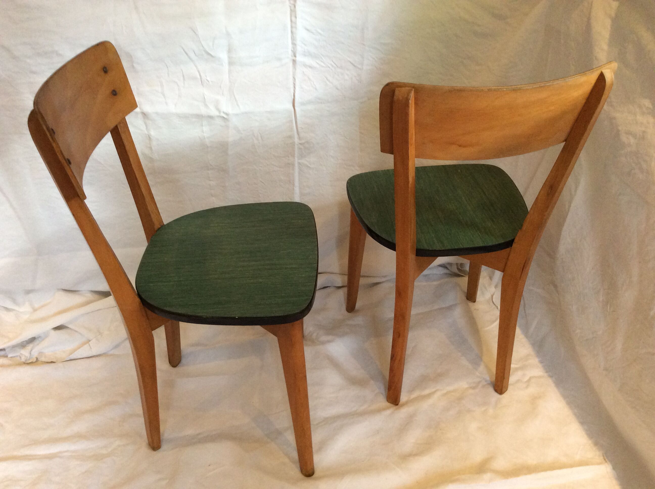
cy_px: 244
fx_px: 605
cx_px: 328
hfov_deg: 56.9
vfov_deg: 44.1
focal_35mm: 32
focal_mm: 3.3
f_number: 2.4
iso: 160
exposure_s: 1/25
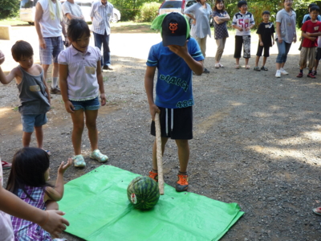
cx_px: 160
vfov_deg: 38.7
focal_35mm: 37
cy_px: 120
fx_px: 343
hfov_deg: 50.1
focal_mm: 5.5
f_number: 2.8
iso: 100
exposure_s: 1/125
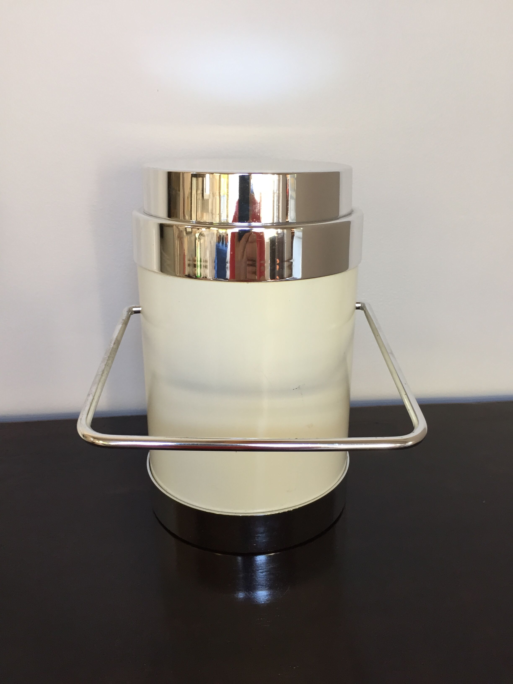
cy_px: 342
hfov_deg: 48.2
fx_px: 573
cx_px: 256
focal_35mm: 29
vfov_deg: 61.7
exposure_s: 1/33
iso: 80
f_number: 2.2
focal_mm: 4.15
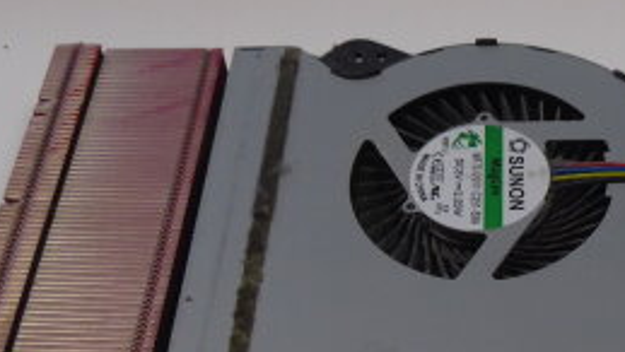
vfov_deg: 17.9
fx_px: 1045
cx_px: 533
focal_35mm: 63
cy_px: 456
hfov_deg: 32.1
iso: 200
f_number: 3.3
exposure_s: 1/60
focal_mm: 4.3
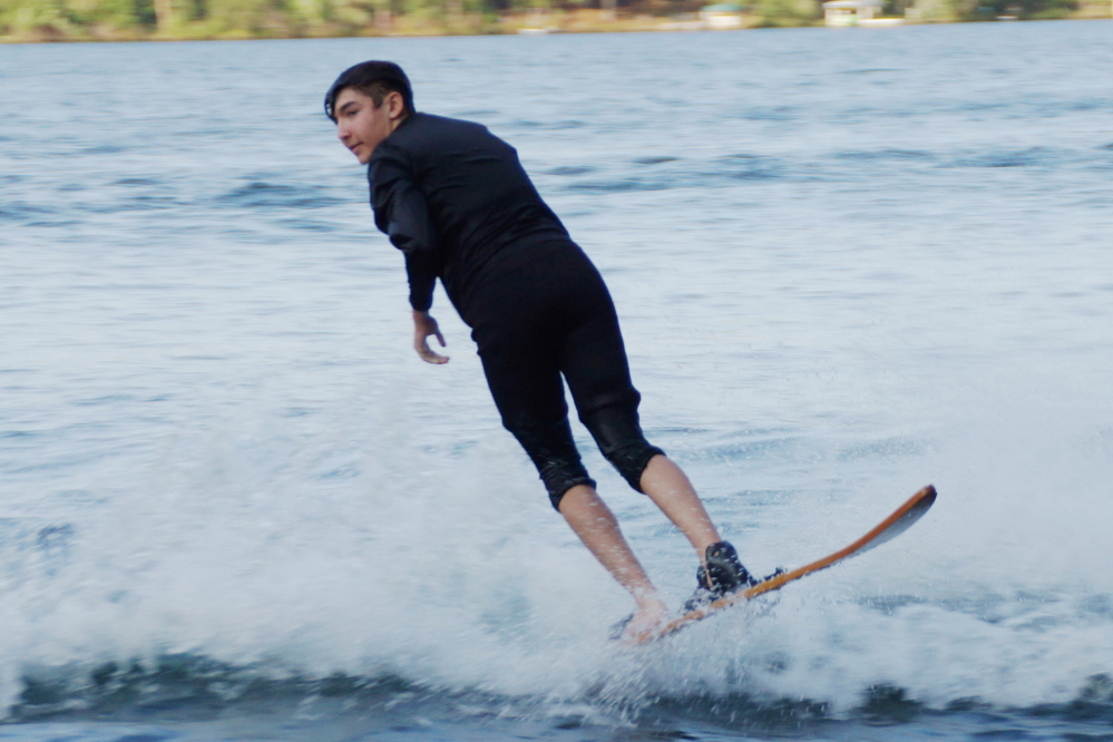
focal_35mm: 135
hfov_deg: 15.2
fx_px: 4173
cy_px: 371
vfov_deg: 10.2
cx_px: 556
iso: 100
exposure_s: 1/160
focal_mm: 90
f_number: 5.6
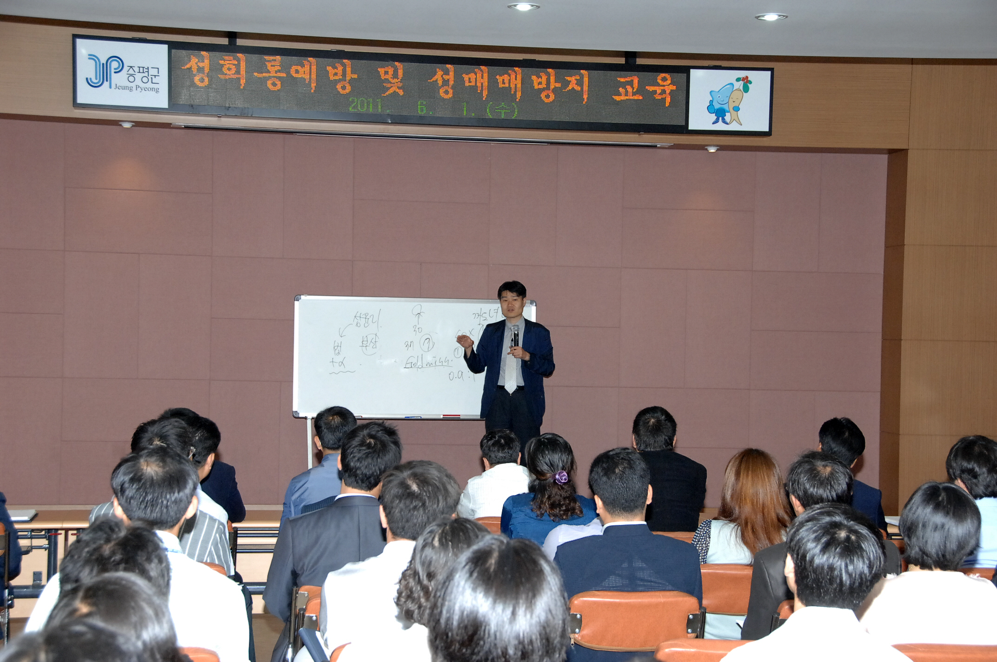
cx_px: 498
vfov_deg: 19.7
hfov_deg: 29.3
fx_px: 1909
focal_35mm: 69
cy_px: 331
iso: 800
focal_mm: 46
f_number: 6.7
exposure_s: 1/60
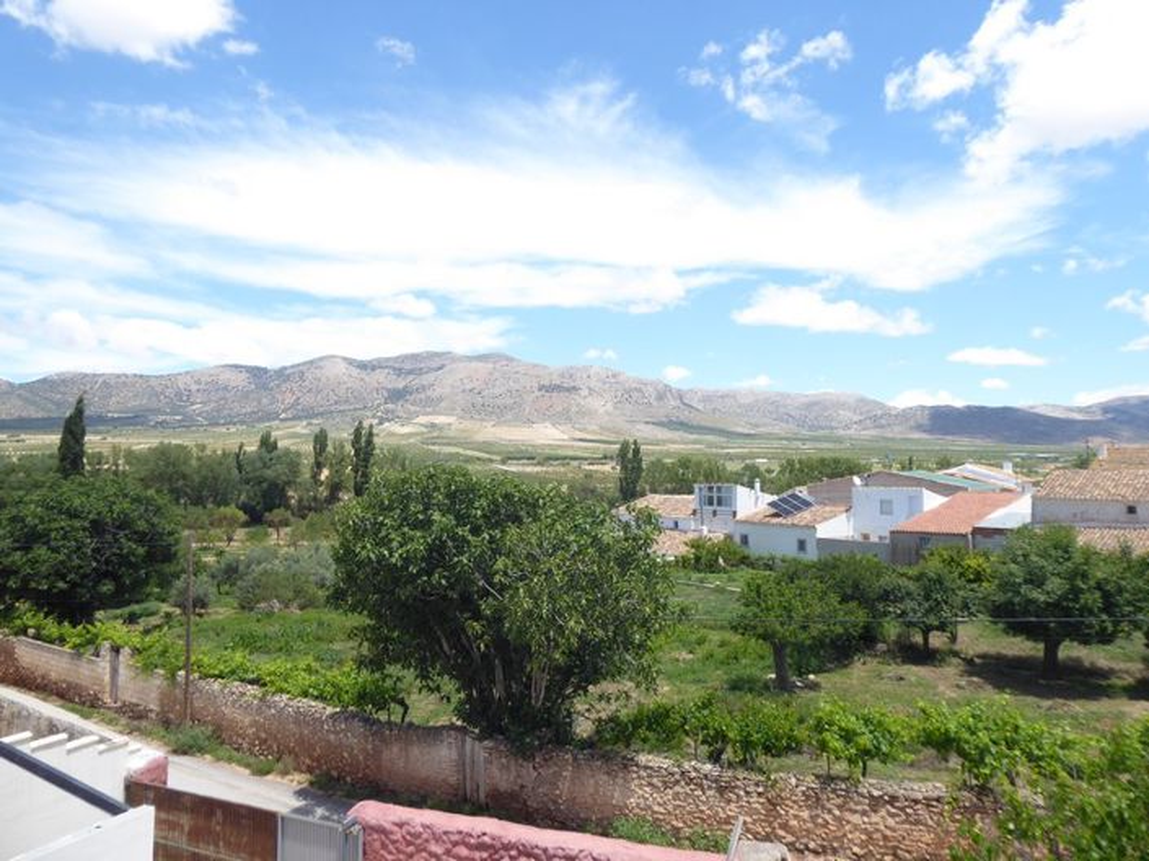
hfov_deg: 69.4
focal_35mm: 25
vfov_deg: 54.8
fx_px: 829
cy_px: 430
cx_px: 574
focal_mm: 4.3
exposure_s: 1/500
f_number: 3.3
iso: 80
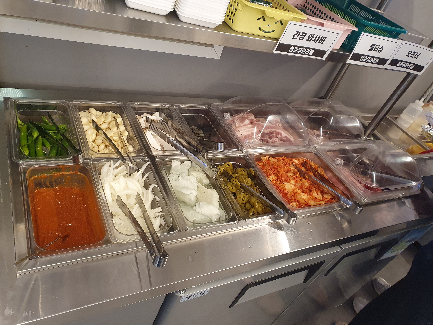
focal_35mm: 26
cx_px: 216
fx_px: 325
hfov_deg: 67.3
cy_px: 162
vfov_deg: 53.1
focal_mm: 4.32
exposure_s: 1/40
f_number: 2.4
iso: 320
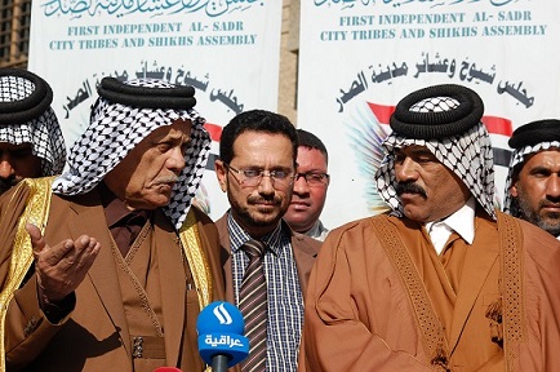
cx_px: 280
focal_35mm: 105
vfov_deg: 13.0
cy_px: 186
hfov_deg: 19.5
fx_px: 1631
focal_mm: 70
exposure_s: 1/640
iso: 200
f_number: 6.3
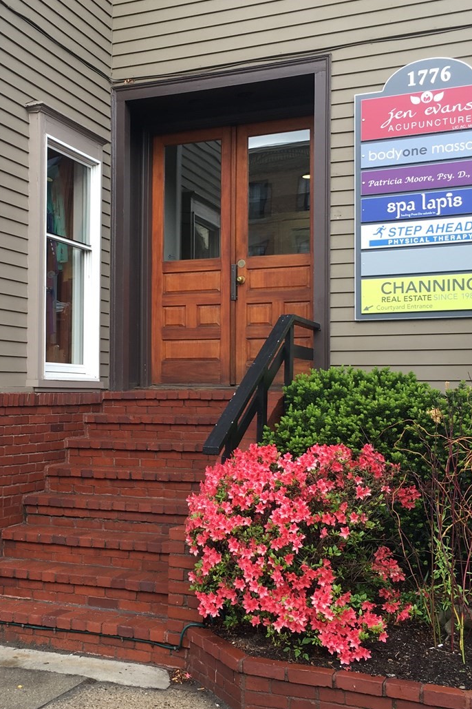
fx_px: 886
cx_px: 113
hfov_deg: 29.3
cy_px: 363
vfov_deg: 43.6
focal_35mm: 45
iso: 25
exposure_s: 1/136
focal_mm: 4.15
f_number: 2.2
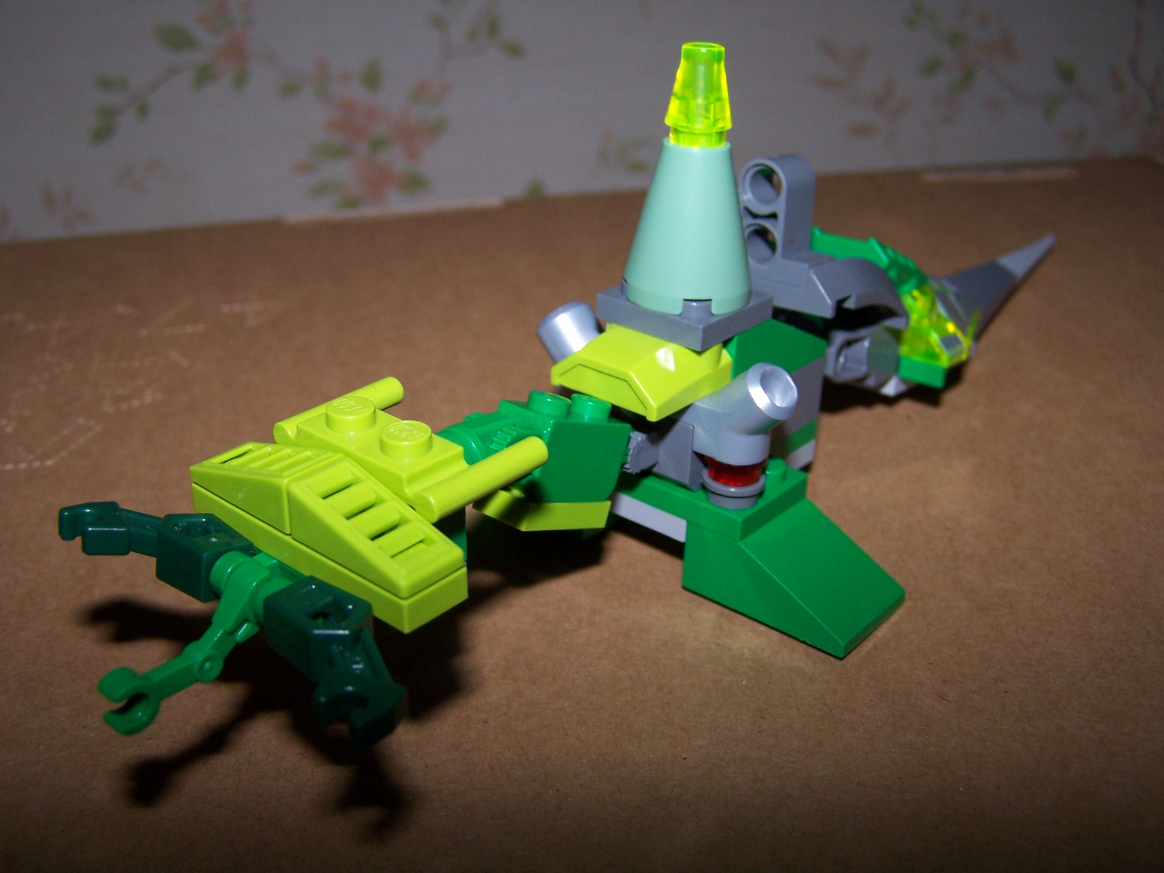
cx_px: 582
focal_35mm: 38
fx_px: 1278
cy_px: 436
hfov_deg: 49.0
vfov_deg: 37.7
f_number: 2.8
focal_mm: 6.3
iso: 80
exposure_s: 1/60
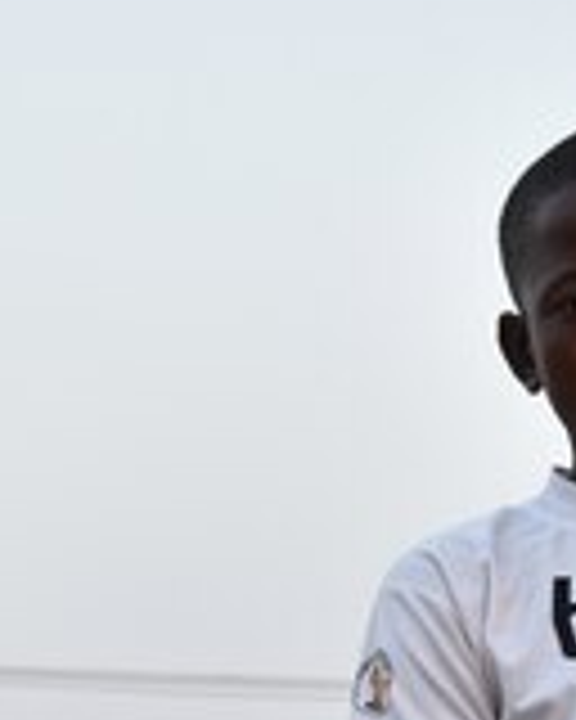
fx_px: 3622
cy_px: 853
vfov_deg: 11.2
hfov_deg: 9.1
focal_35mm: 170
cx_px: 335
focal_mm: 29
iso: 400
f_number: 4.5
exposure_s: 1/80
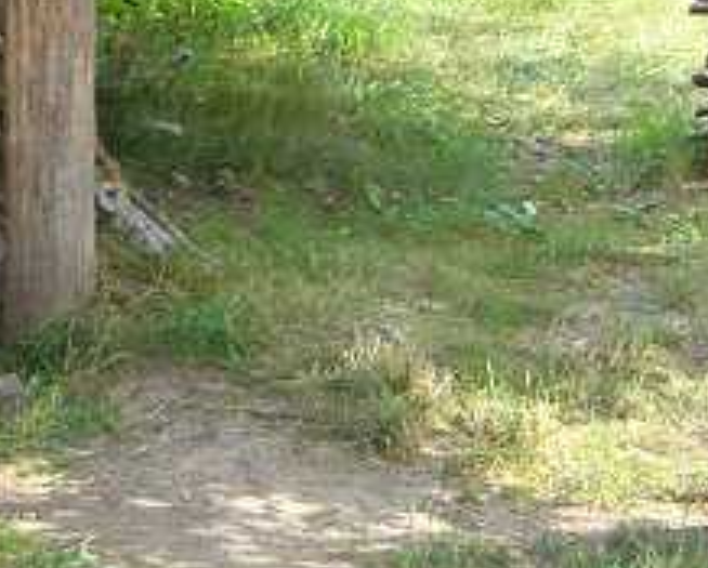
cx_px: -244
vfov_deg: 11.1
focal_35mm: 136
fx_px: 2854
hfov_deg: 13.6
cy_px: -188
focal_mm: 6.3
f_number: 3.1
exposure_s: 1/100
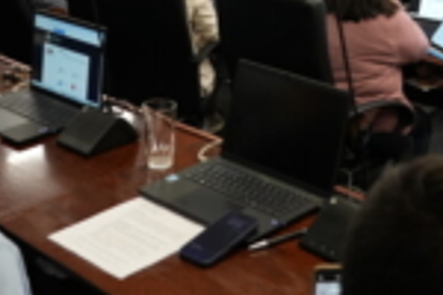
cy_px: 9
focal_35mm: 77
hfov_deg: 26.3
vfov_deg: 17.4
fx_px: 947
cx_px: 248
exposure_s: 1/100
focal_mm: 24
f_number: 4
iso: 1600
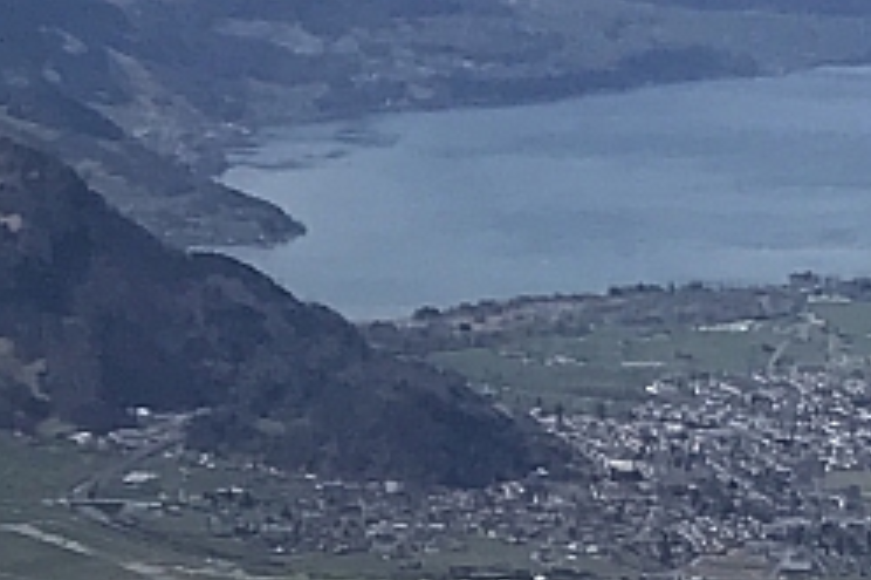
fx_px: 4545
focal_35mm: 188
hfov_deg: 10.8
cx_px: 966
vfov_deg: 6.4
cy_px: 2028
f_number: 1.8
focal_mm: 3.99
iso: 20
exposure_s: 1/3300
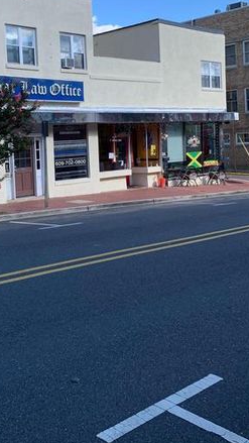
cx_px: 61
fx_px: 505
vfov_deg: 46.9
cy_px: 164
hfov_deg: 27.3
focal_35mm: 43
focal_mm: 4.25
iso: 25
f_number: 1.8
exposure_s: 1/945
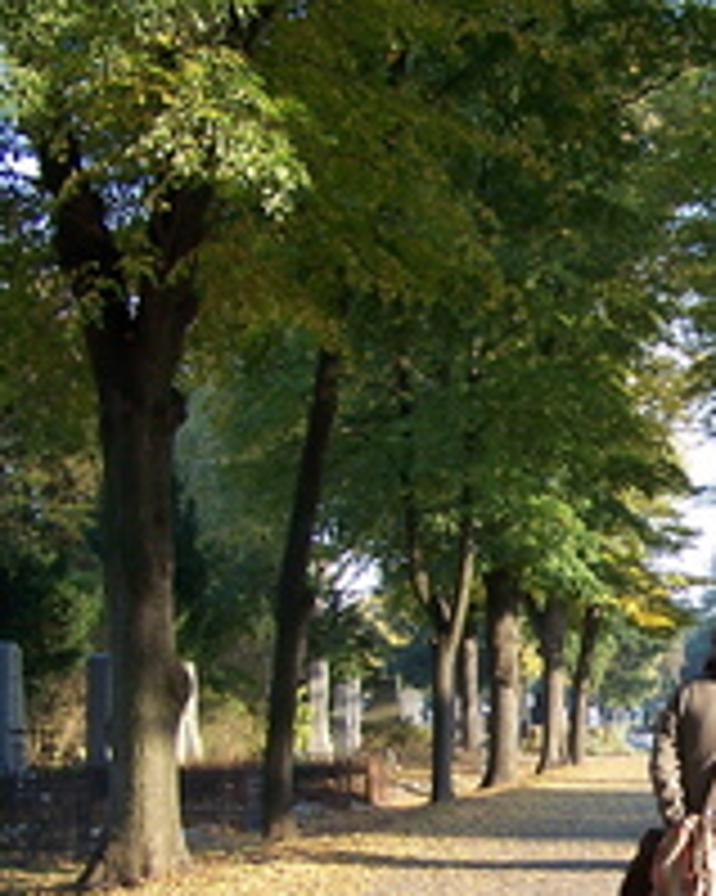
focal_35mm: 84
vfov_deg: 22.6
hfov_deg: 17.4
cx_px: 869
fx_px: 2227
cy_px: 639
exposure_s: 1/125
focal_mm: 6.3
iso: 80
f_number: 2.8
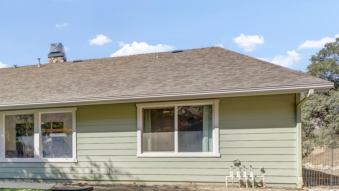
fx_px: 297
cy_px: 154
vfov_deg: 34.5
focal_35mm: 33
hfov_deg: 50.7
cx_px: 18
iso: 80
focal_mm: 16
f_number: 10
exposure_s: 1/60
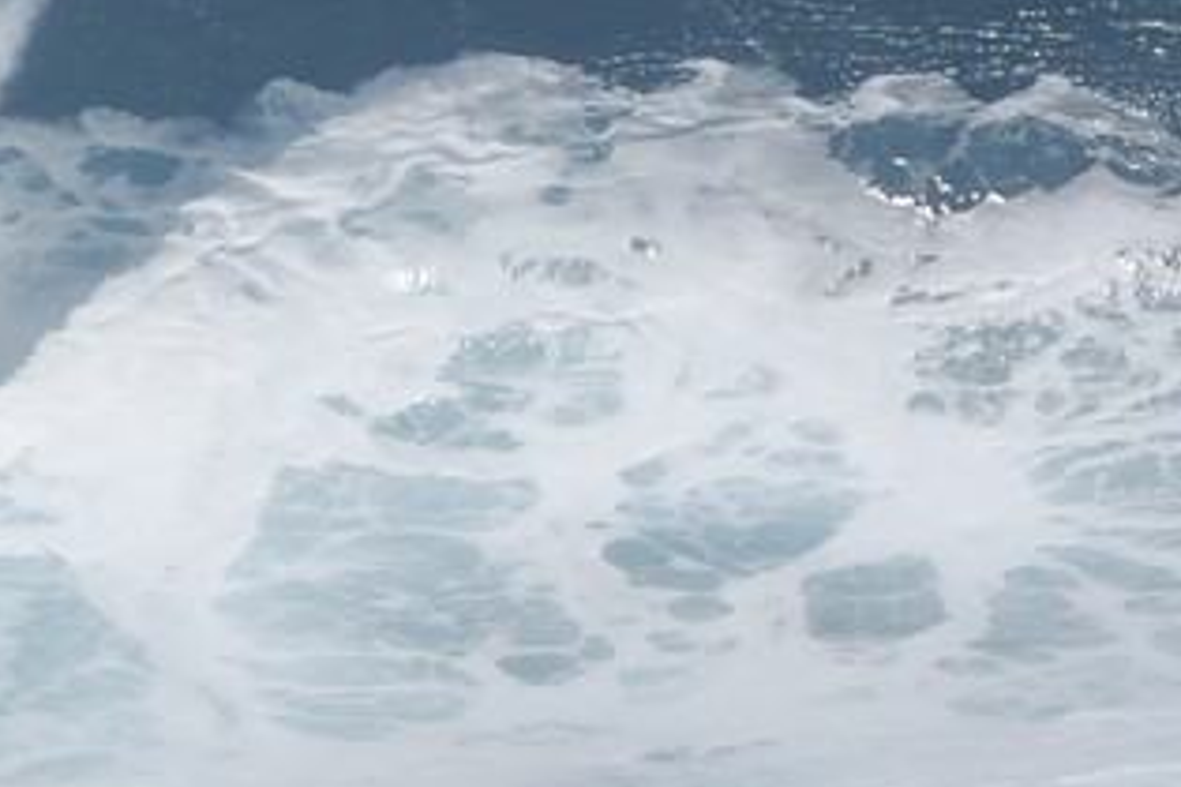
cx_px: -1755
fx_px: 33328
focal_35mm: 1016
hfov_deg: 2.0
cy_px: 405
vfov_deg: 1.4
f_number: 14
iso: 200
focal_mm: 200
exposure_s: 1/400
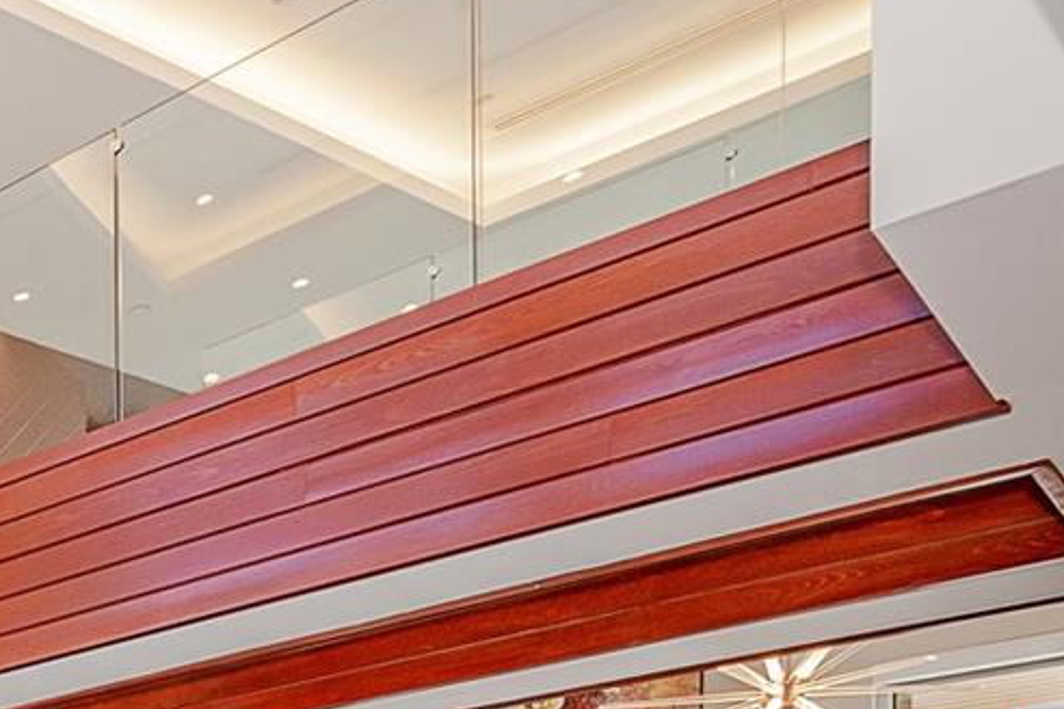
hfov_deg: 26.6
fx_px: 1537
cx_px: -560
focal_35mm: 52
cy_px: 1124
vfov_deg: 21.1
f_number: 8
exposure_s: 1/60
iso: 400
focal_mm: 16
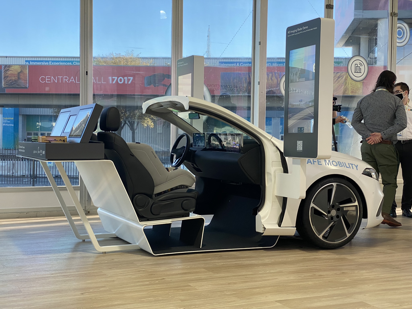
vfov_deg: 28.0
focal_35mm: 52
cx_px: 206
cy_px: 154
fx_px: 619
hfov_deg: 36.8
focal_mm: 6
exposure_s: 1/121
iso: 64
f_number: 2
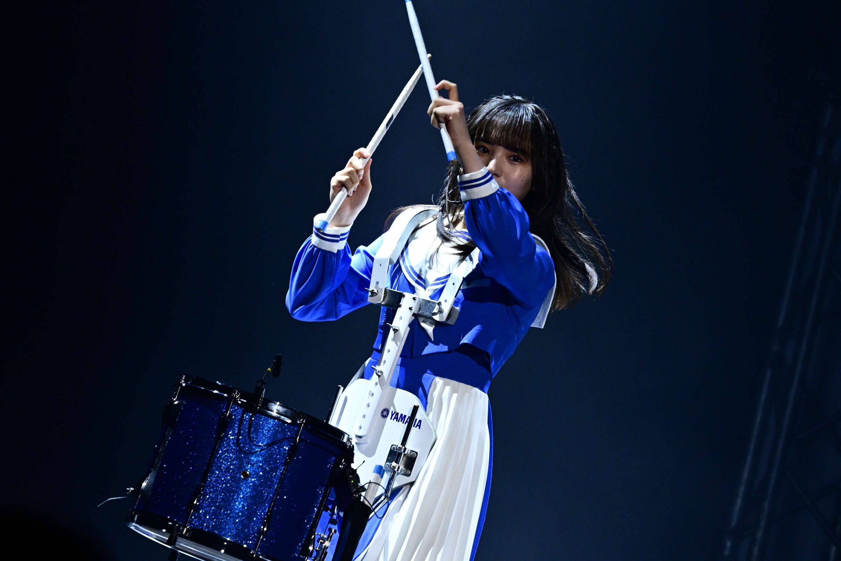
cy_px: 280
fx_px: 9811
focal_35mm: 420
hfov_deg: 4.9
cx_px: 420
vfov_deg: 3.3
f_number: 6.3
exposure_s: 1/500
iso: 2500
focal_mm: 280
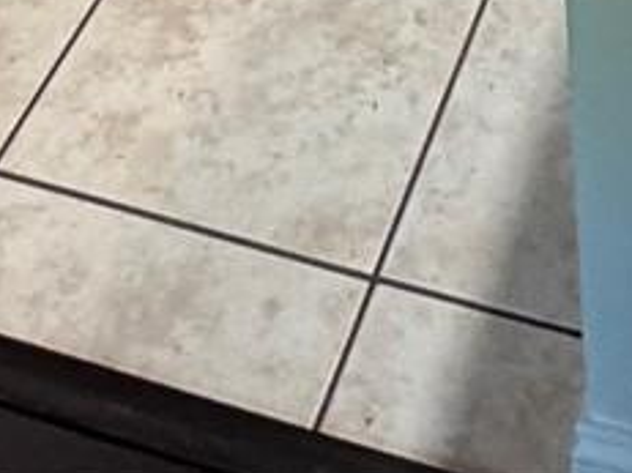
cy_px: -1154
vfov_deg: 9.5
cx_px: 602
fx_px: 1770
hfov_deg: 19.8
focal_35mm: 97
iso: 320
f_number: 2.2
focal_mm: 2.22
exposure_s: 1/60
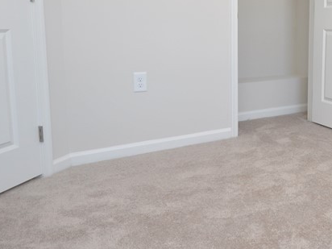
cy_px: 64
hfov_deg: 44.2
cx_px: 304
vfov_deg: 36.9
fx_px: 364
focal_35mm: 38
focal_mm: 10
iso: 400
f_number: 4.5
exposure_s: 1/80
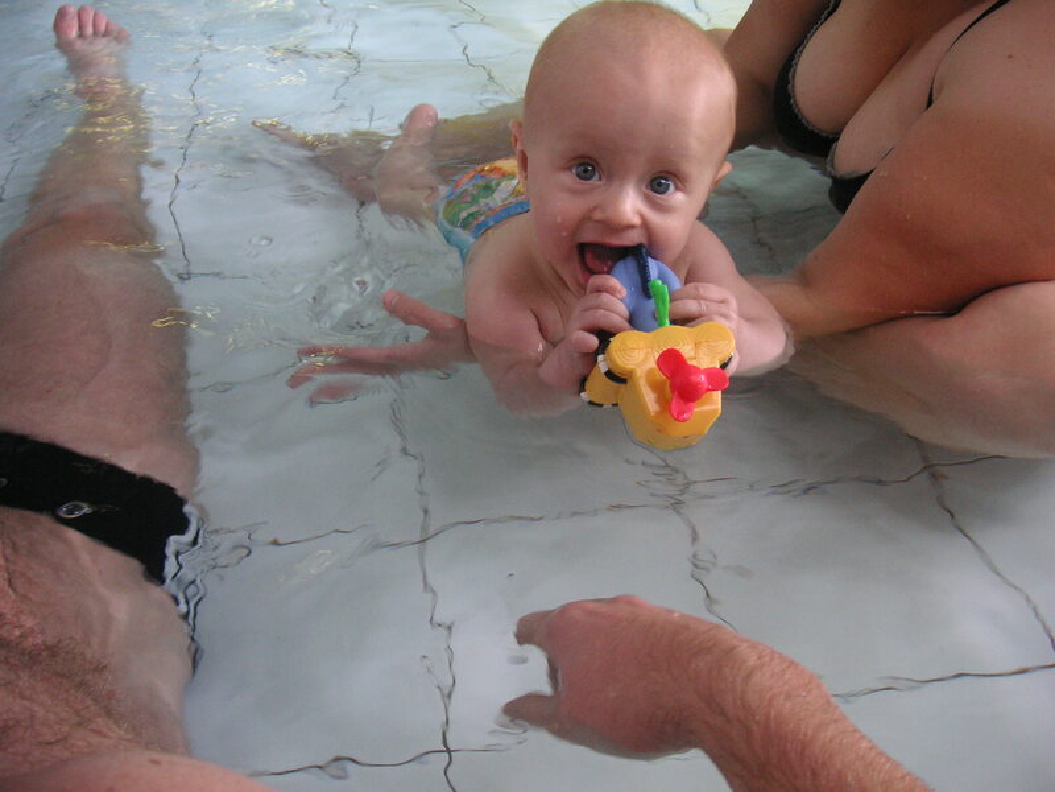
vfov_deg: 38.7
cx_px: 528
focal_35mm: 37
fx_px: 1128
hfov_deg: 50.1
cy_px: 396
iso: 80
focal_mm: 6.1
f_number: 2.8
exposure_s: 1/45
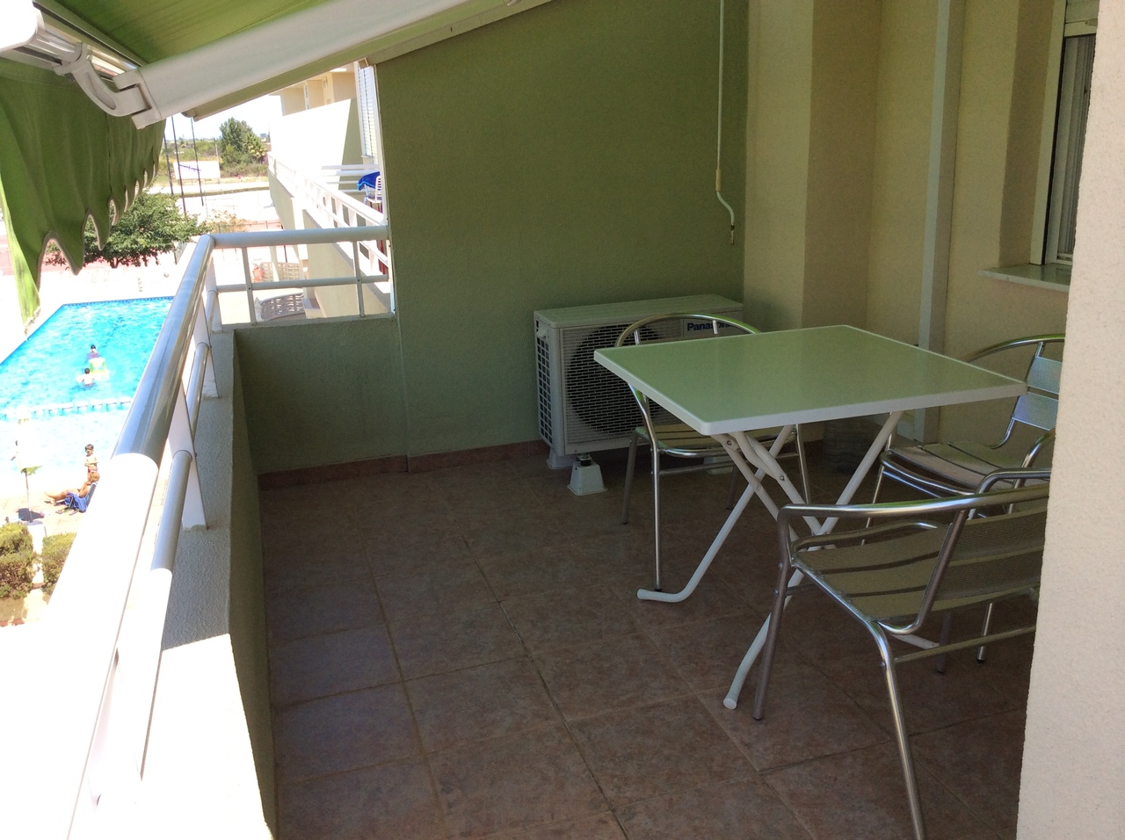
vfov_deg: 42.8
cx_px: 562
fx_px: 1071
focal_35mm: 33
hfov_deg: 55.4
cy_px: 420
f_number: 2.4
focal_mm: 3.3
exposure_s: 1/622
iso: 32
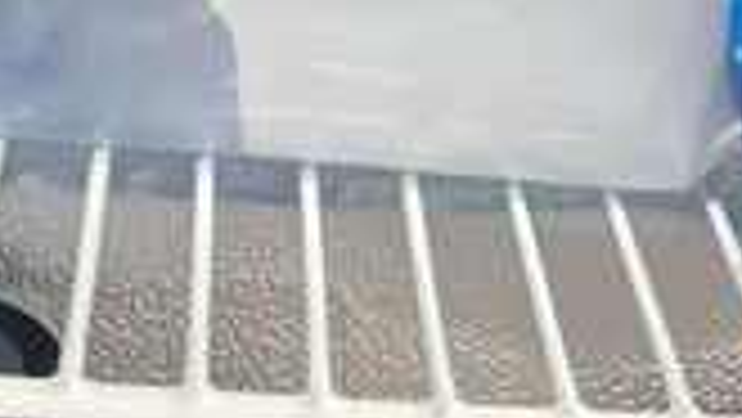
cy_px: 1074
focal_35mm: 110
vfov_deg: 9.5
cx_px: 562
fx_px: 2165
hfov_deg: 19.3
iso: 500
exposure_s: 1/50
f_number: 1.6
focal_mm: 5.96
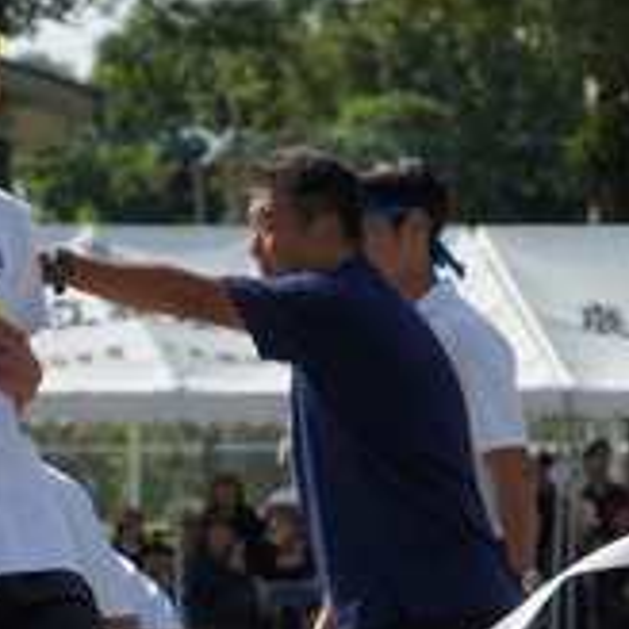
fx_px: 11394
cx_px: 153
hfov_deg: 3.2
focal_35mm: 554
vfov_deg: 3.2
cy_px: 481
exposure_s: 1/500
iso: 200
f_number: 9
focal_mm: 149
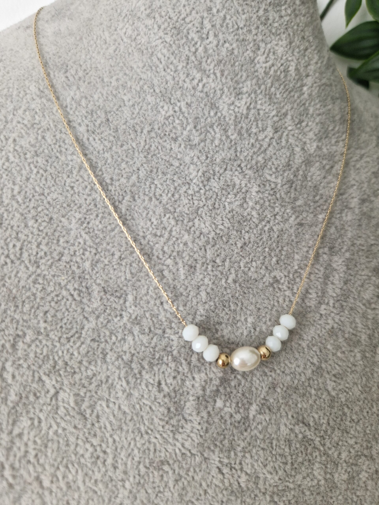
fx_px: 336
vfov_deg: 73.9
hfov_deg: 58.9
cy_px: 252
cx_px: 190
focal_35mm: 23
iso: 50
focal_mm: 5.4
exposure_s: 1/180
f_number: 1.8
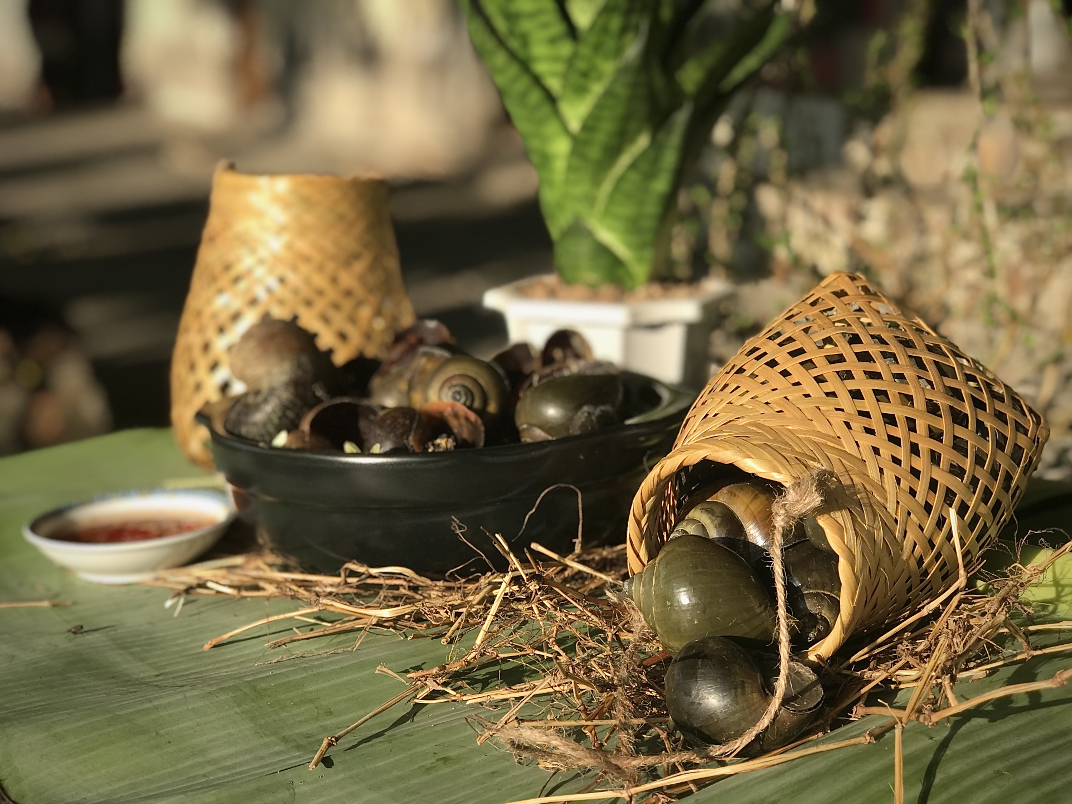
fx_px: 1765
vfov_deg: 25.7
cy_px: 402
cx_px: 536
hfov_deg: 33.8
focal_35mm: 57
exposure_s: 1/404
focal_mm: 6.6
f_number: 2.8
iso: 20
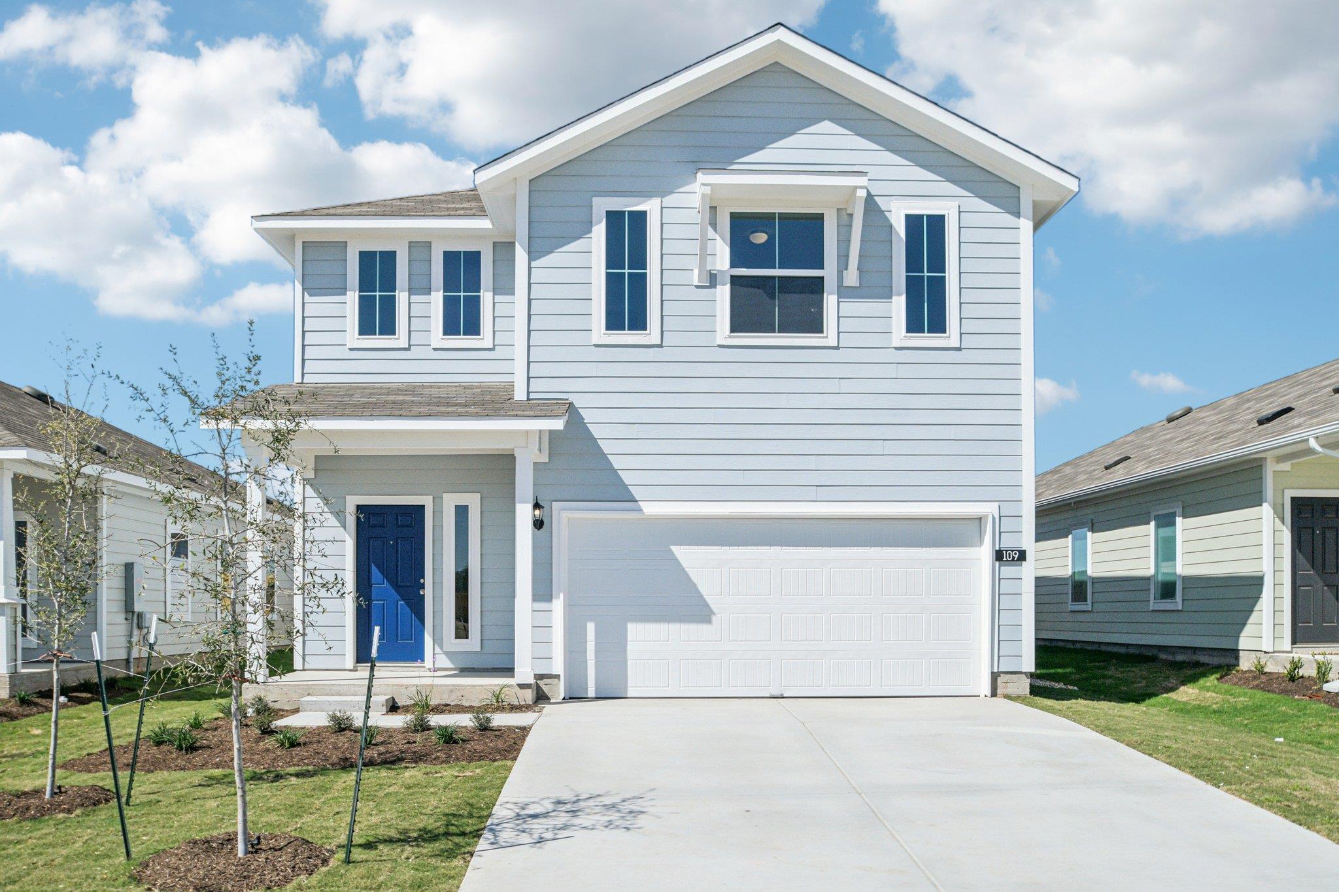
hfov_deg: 61.9
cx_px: 670
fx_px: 1116
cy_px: 446
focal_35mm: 30
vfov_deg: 43.6
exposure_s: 1/1600
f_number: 8
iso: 400
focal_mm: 20
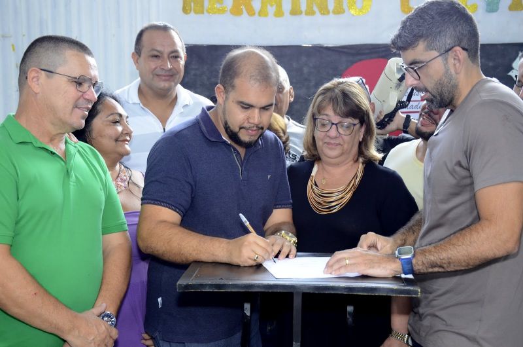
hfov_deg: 33.5
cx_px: 262
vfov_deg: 22.5
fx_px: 870
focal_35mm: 60
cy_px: 174
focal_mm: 40
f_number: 7.1
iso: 800
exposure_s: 1/60
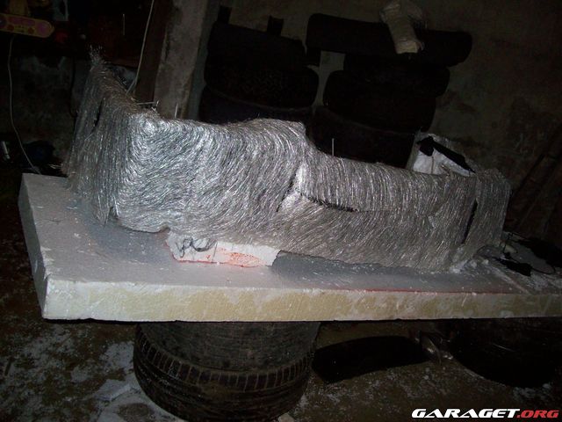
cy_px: 211
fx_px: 584
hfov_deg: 51.4
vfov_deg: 39.7
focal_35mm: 36
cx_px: 281
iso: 200
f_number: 2.7
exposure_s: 1/64
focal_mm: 6
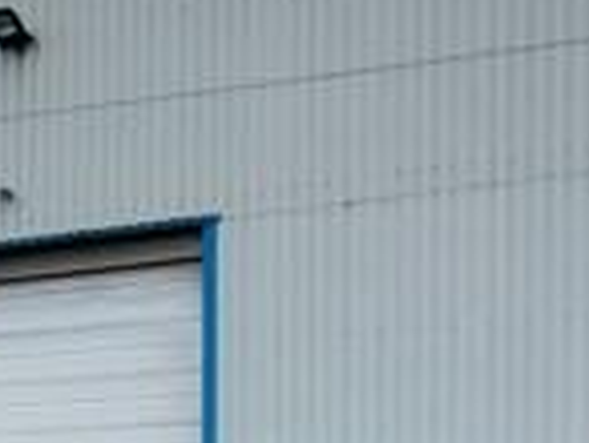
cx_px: 137
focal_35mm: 91
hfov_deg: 21.3
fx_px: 1551
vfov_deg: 15.3
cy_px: 616
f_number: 2.2
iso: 64
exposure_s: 1/50
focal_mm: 1.74
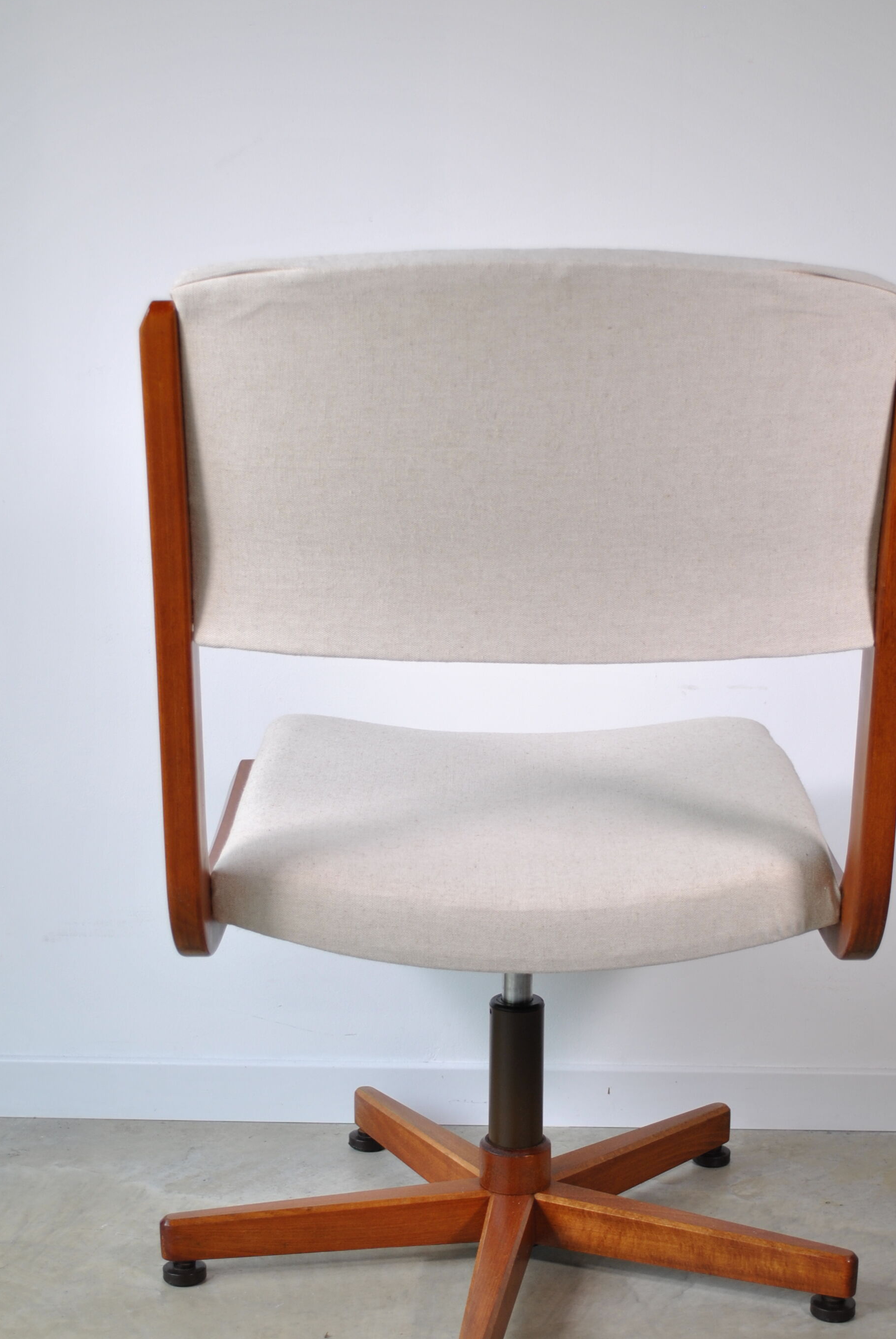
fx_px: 2085
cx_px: 514
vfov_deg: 35.5
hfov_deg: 24.2
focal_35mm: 56
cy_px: 815
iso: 100
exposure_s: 1/50
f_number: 4.2
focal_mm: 26
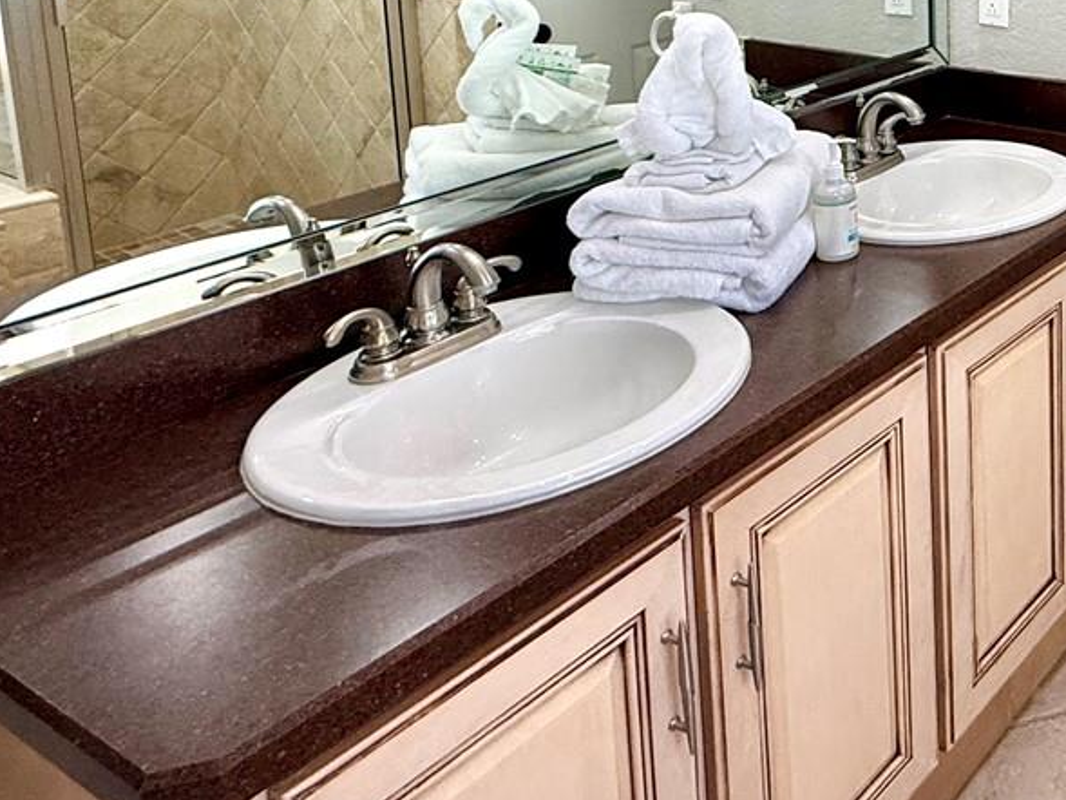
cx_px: 1182
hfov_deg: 39.6
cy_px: -38
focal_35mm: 38
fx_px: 1170
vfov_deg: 33.7
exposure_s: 1/120
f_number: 2.2
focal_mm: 2.22
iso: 160
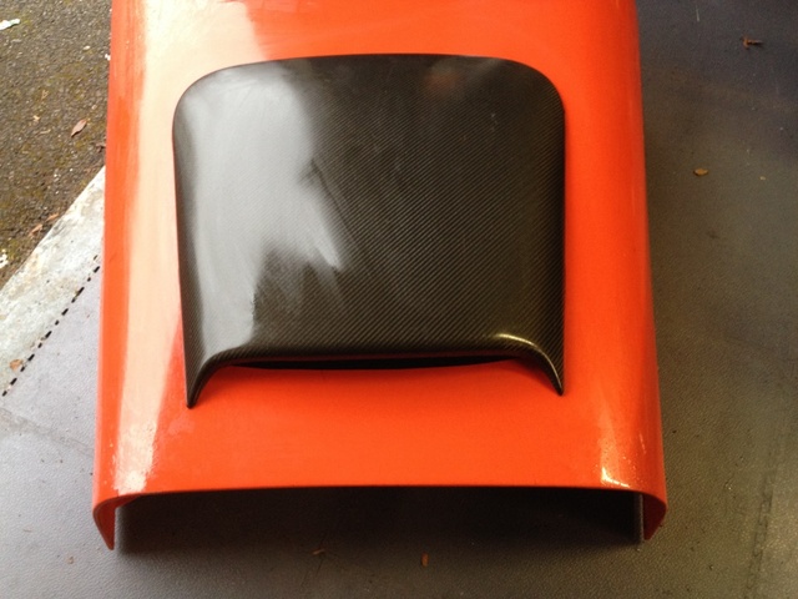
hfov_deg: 52.6
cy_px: 300
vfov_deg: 40.7
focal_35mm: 35
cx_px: 399
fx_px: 807
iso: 160
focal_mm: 4.28
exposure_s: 1/20
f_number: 2.4
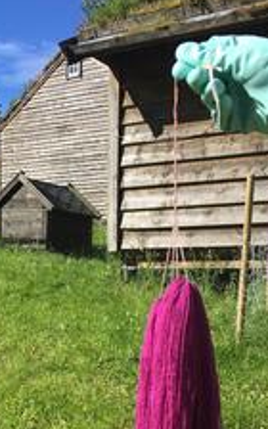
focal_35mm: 55
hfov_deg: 23.5
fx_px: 643
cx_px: 109
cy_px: 329
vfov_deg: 35.9
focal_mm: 4.15
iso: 25
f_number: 2.2
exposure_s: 1/1183
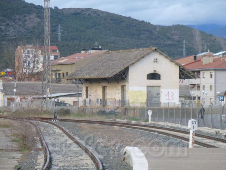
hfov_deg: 7.9
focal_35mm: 250
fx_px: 1632
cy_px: 85
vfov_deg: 5.9
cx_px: 113
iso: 320
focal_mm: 45
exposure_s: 1/80
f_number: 5.9
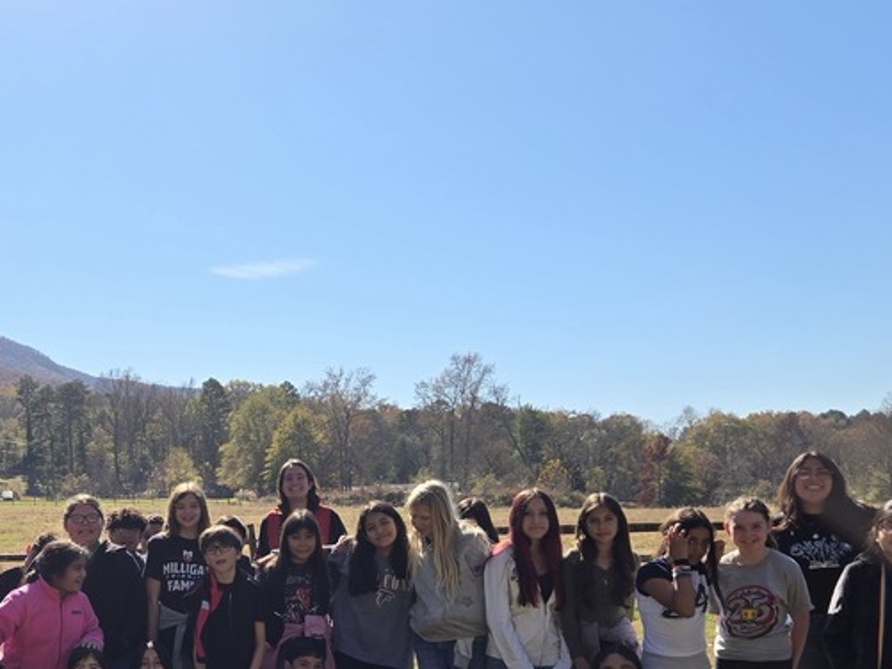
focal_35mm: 47
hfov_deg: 39.2
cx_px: 214
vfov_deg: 30.1
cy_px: 543
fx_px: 1211
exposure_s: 1/1819
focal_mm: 5.4
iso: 25
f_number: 1.8
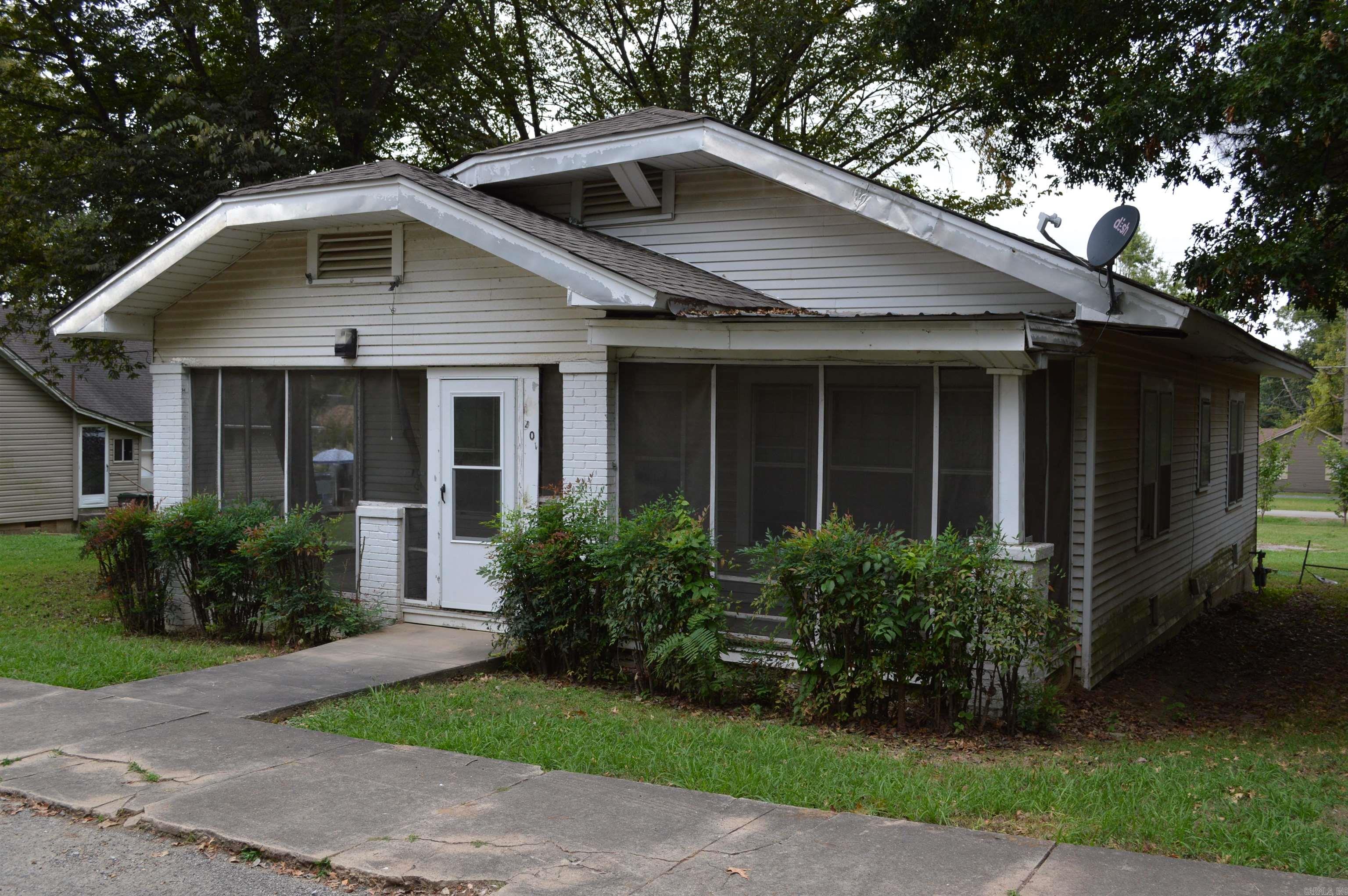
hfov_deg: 53.2
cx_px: 674
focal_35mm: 36
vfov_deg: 36.8
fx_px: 1347
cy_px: 448
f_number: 5.6
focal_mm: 24
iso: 280
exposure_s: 1/125
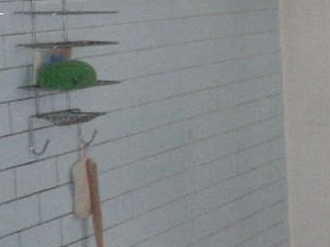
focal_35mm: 110
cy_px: 82
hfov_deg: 16.3
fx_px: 1048
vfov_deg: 13.4
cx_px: 498
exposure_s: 1/60
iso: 400
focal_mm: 6.2
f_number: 3.8
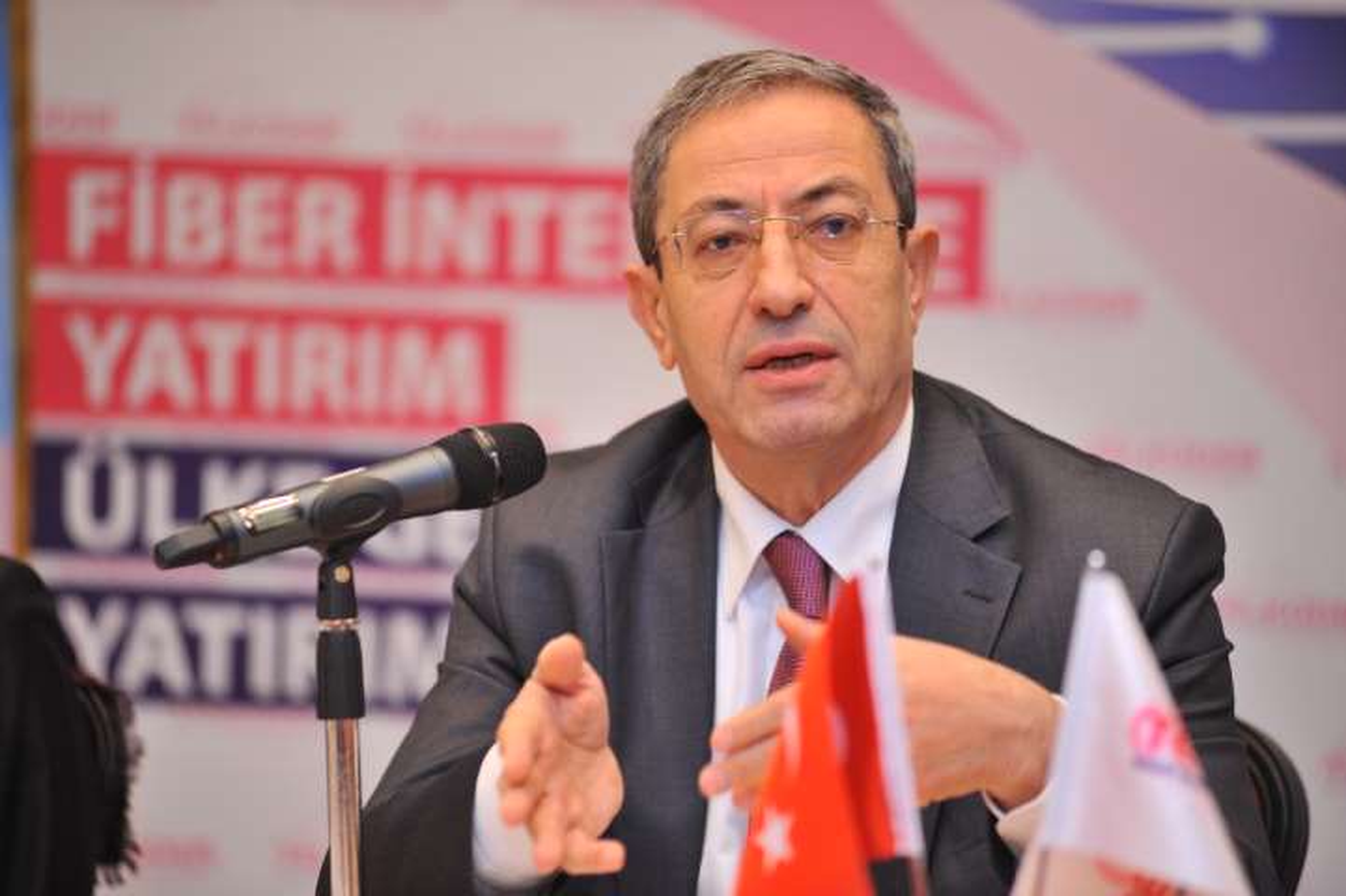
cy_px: 448
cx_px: 673
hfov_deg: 11.1
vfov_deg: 7.4
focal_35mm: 185
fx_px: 6913
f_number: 3.2
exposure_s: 1/125
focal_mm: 185
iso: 1250
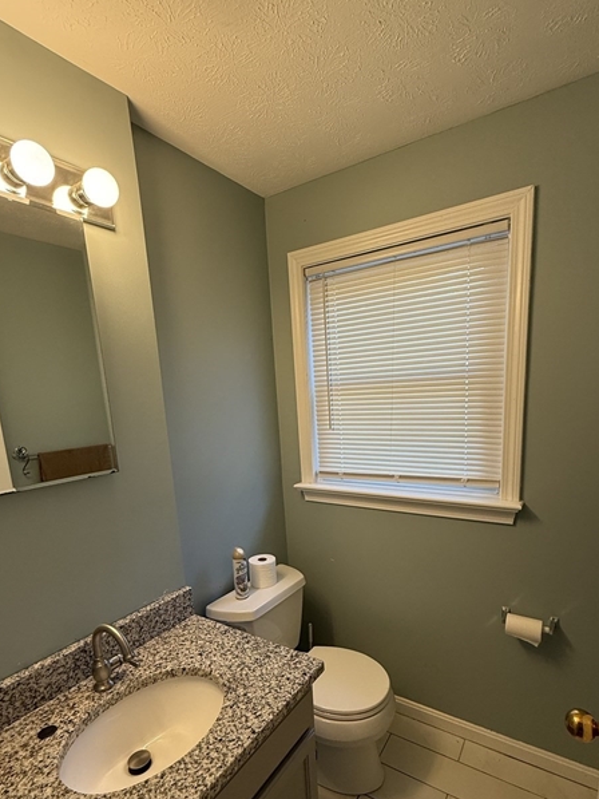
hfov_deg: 71.6
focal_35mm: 18
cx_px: 314
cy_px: 476
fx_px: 415
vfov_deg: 86.7
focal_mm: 2.22
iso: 200
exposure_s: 1/120
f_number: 2.2
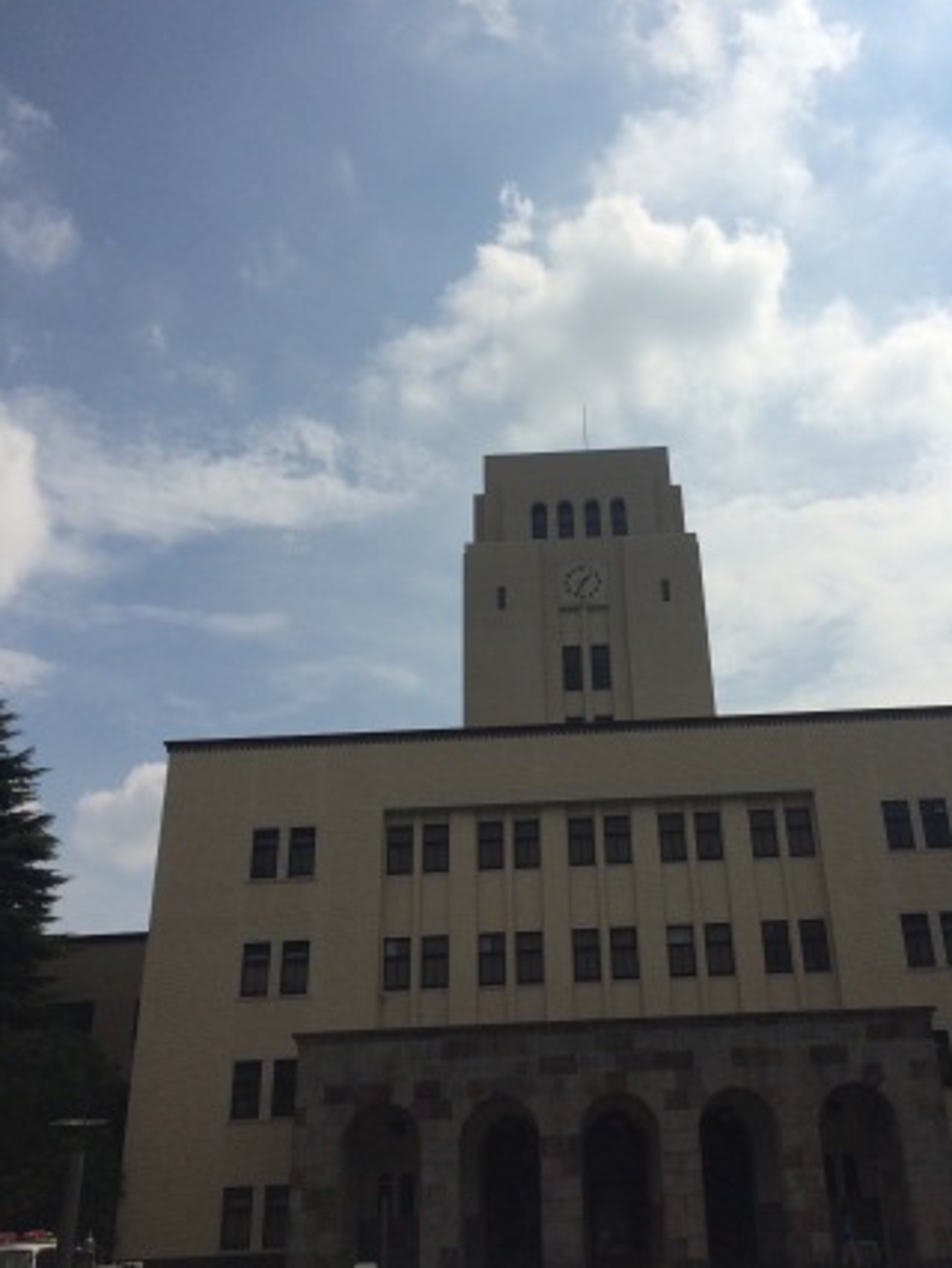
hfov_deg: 41.7
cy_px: 560
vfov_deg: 53.8
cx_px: 555
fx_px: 1245
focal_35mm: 34
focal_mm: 4.15
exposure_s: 1/10309
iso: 32
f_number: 2.2
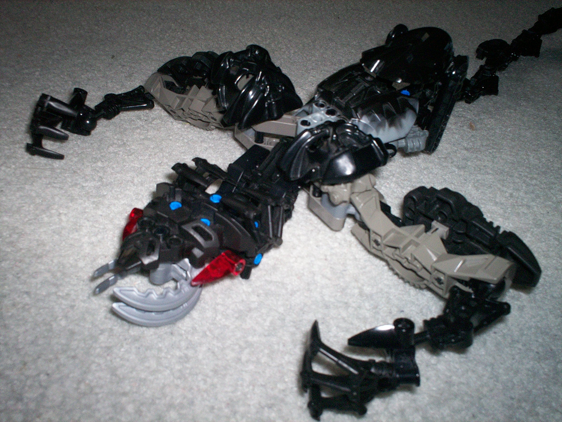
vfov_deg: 39.7
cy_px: 211
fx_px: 584
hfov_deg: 51.4
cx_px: 281
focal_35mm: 36
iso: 140
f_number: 4.5
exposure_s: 1/60
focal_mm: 6
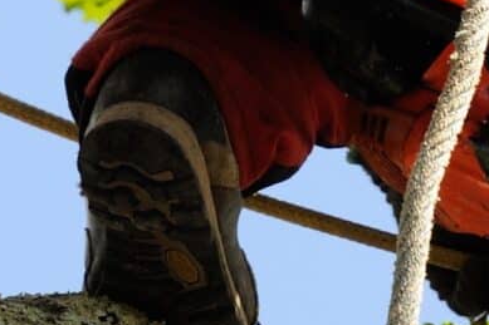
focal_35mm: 764
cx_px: 349
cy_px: -206
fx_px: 10373
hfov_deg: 2.7
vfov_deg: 1.8
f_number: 9
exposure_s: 1/320
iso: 500
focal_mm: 116
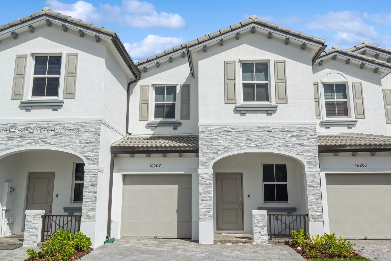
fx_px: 348
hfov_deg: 58.7
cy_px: 130
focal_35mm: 32
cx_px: 196
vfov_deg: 41.1
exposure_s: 1/1000
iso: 200
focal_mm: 32
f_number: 8
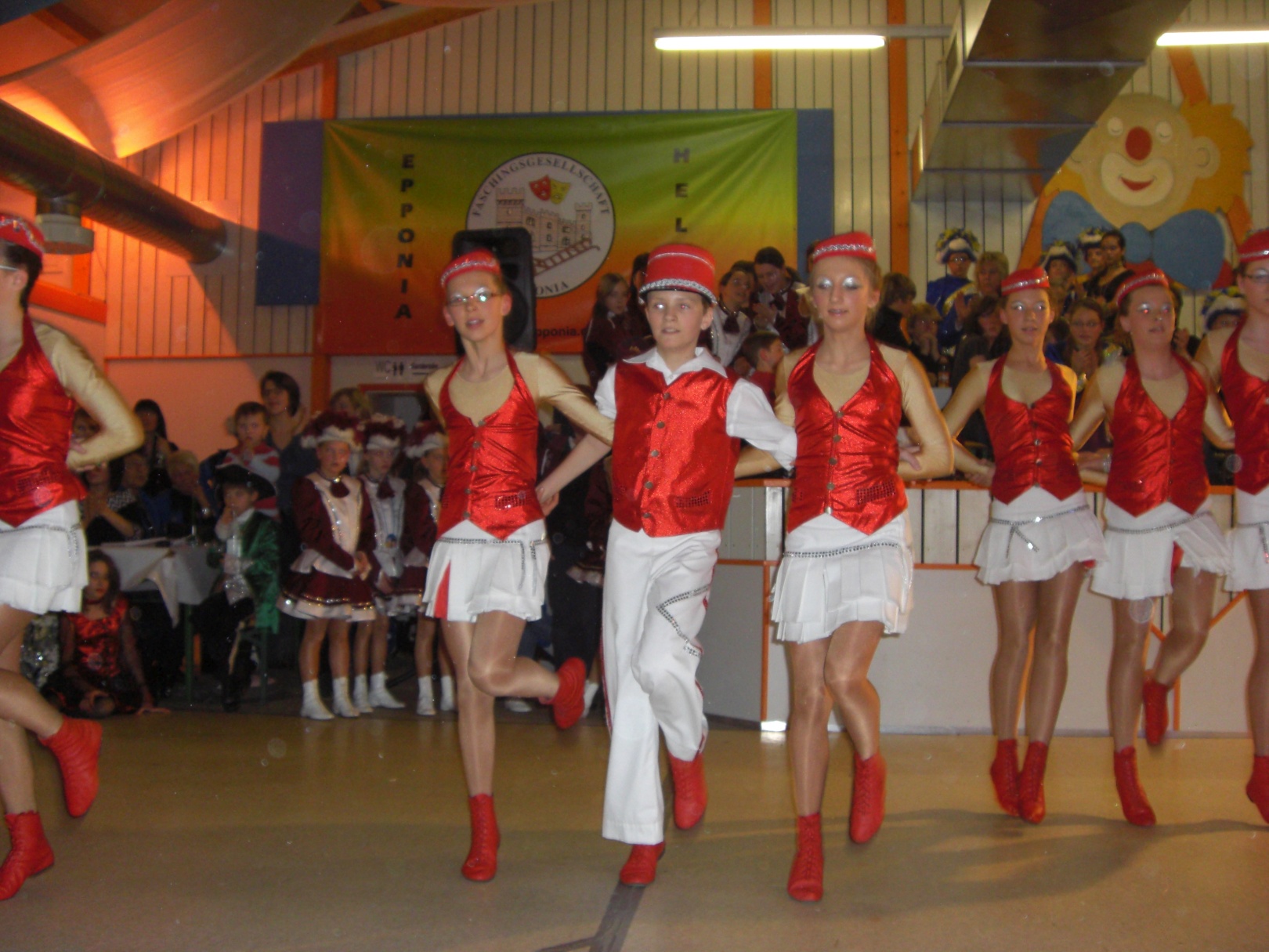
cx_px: 634
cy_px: 476
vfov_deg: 37.7
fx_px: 1393
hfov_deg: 49.0
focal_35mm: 38
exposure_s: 1/60
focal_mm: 6.2
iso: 200
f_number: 2.7
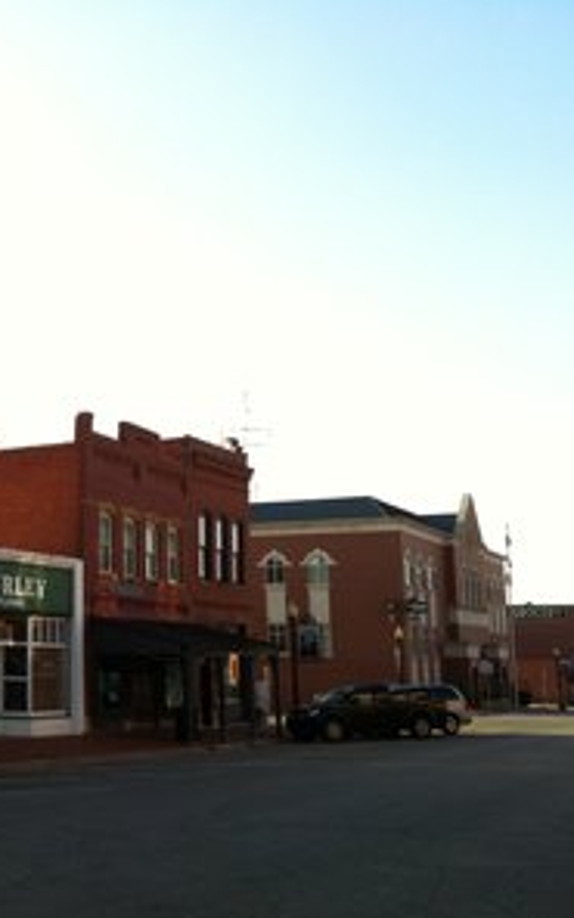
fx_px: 1251
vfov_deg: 40.3
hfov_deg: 24.7
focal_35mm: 50
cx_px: 6
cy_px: 461
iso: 80
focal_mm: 3.85
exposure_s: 1/425
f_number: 2.8
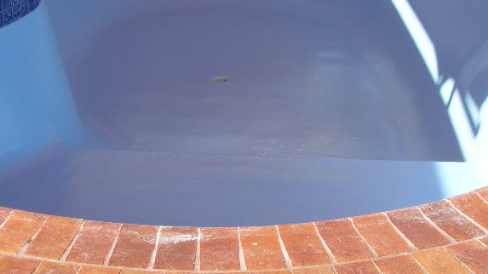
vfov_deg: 16.2
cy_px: 58
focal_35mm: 74
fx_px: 957
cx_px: 210
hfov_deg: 28.6
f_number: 4.8
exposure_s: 1/245
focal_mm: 7.8
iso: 50
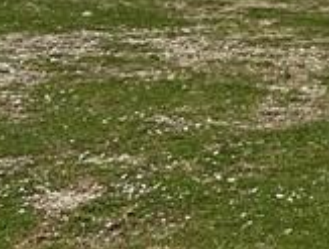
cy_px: -202
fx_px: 1553
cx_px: 765
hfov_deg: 10.5
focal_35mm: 163
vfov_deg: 8.8
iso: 50
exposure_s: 1/6993
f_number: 1.5
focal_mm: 5.7
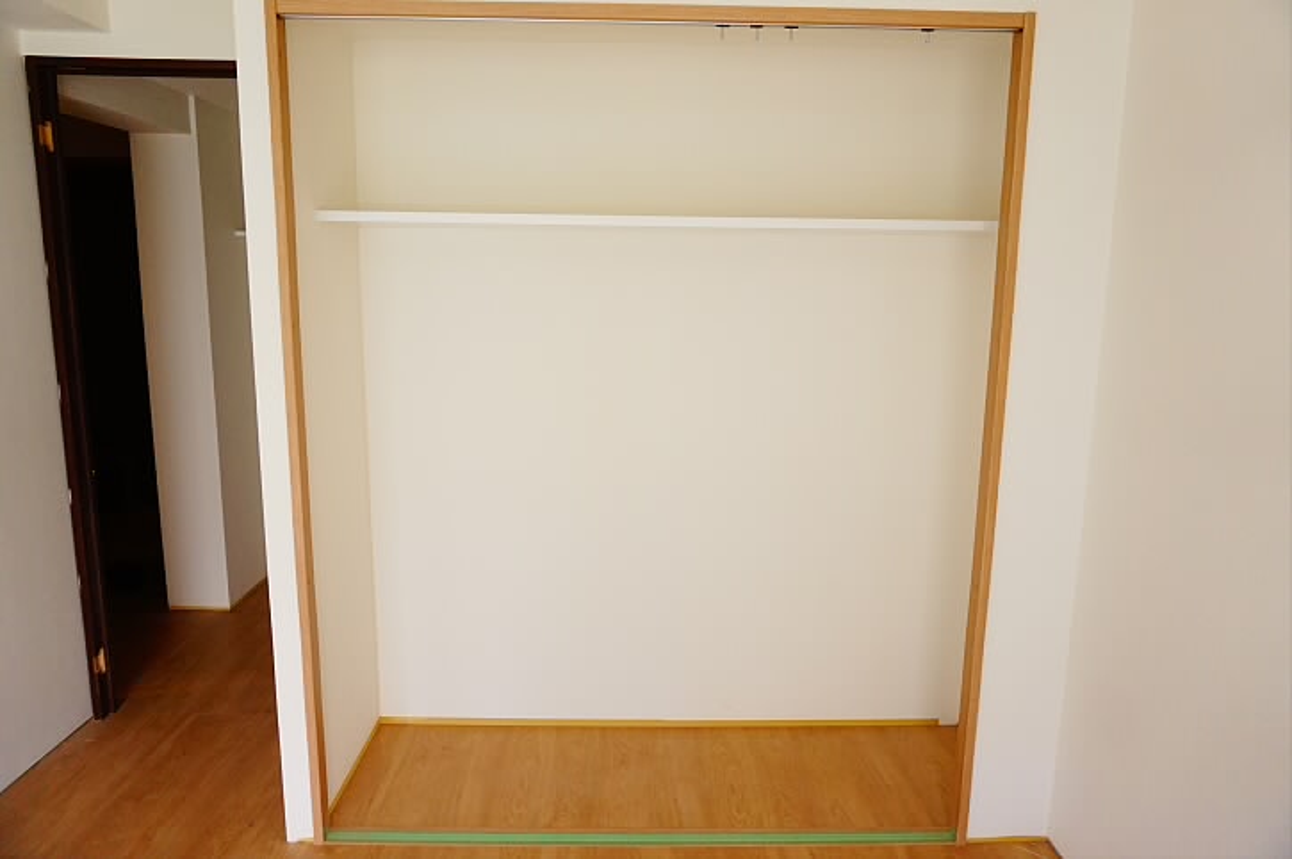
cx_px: 646
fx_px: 861
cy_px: 430
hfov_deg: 73.8
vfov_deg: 53.0
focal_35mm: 24
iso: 1000
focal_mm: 16
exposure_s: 1/160
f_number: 4
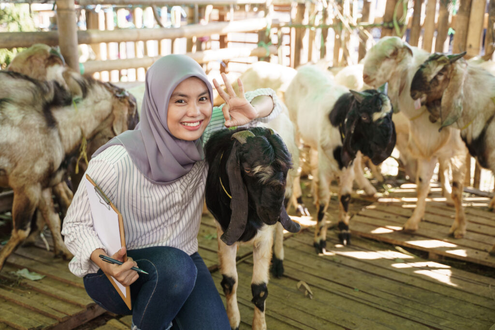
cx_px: 248
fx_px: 619
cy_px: 165
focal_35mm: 45
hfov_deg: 43.6
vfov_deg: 29.9
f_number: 2.8
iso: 200
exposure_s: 1/320
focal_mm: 45
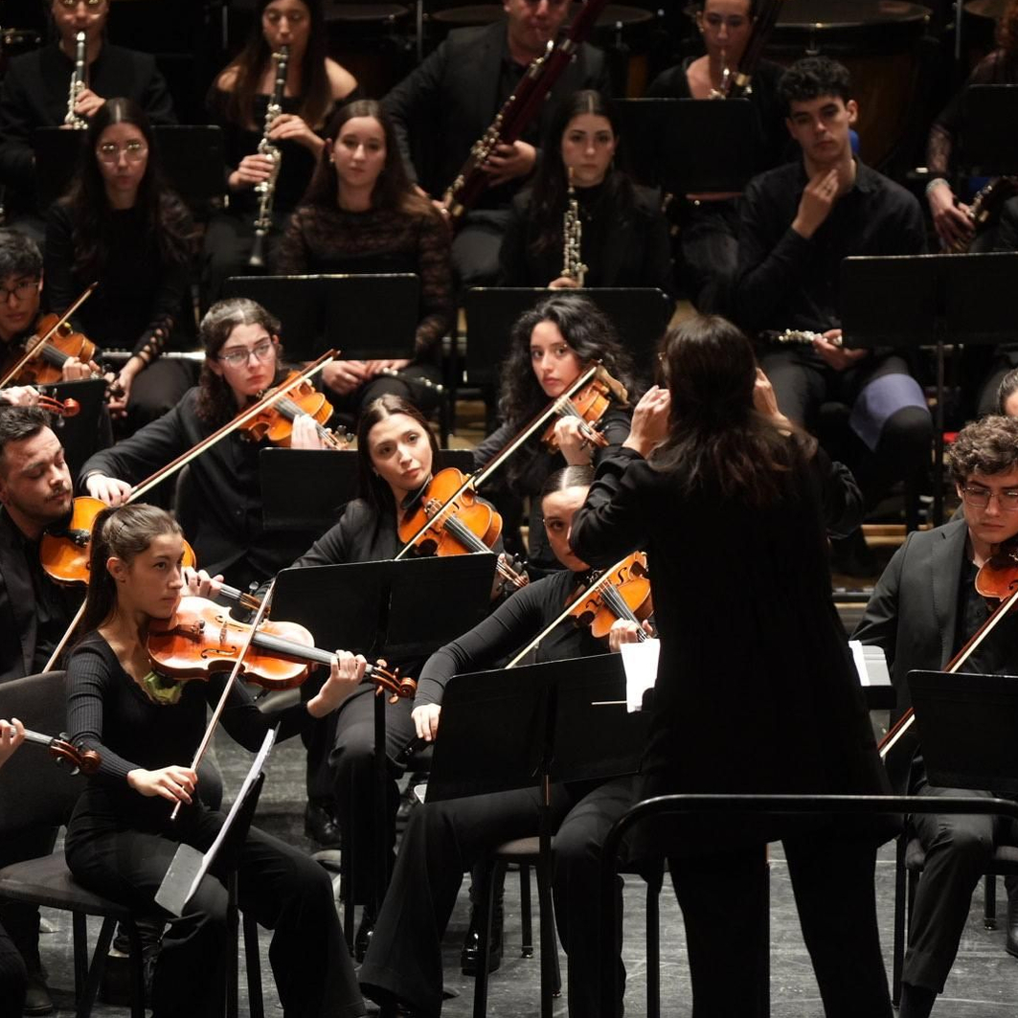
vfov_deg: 6.8
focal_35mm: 256
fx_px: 8518
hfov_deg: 6.8
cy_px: 507
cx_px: 461
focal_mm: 200
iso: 3200
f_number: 4
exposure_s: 1/200
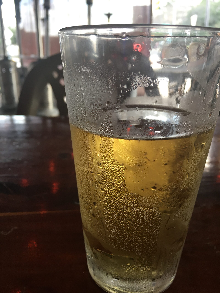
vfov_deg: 61.7
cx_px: 110
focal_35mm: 29
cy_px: 146
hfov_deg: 48.2
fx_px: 246
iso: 50
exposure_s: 1/30
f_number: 2.2
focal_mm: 4.15
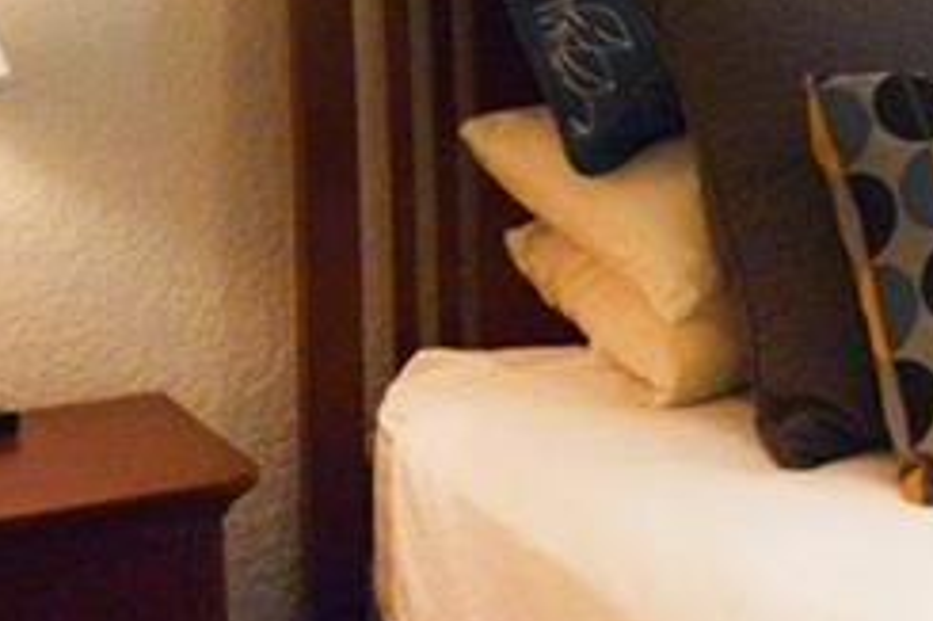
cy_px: -366
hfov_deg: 15.9
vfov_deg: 11.5
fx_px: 2927
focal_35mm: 113
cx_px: 1569
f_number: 3.5
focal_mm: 10
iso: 200
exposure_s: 1/200
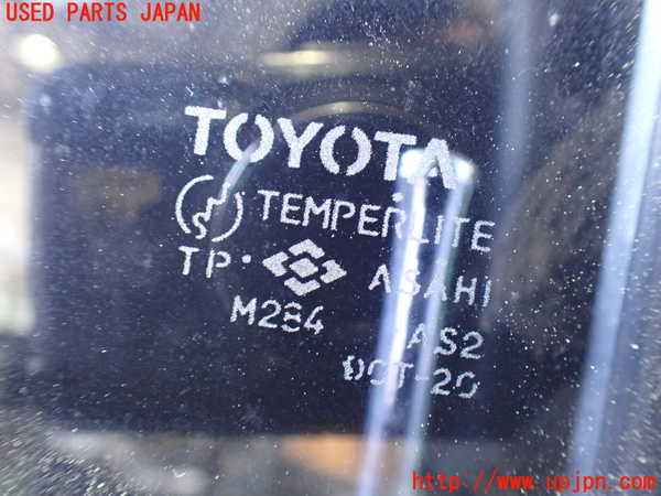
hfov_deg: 60.0
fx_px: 573
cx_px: 330
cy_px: 248
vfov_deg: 46.8
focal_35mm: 30
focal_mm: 5.4
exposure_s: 1/30
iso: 800
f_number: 2.3
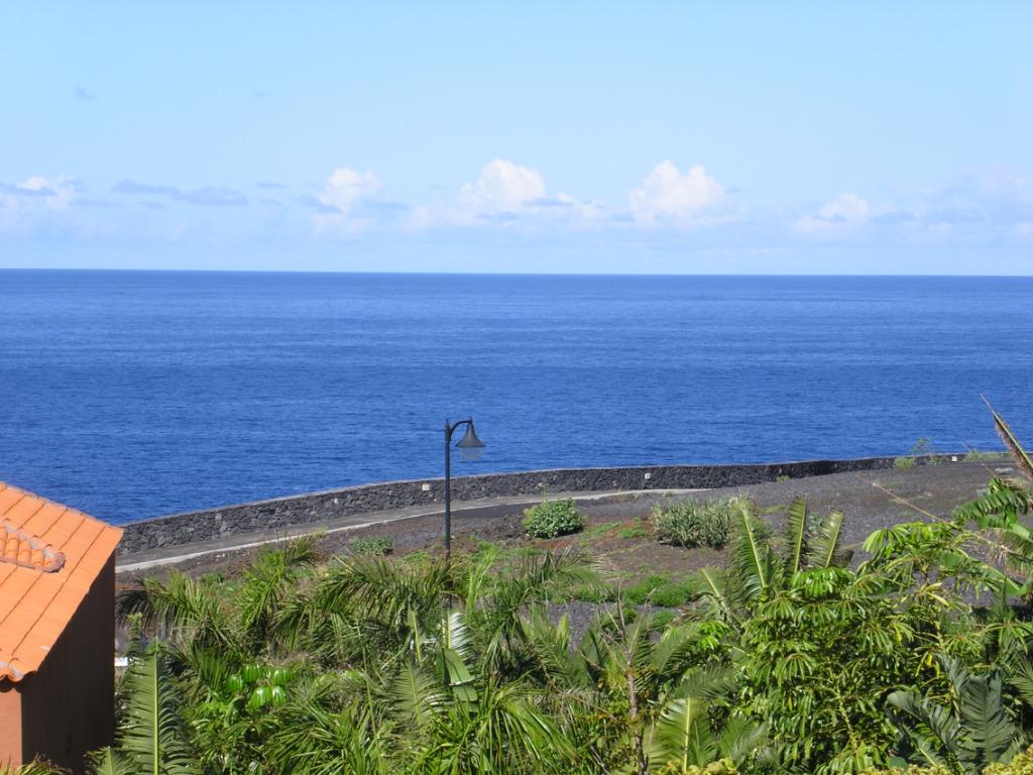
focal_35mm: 114
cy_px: 388
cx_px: 516
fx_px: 3402
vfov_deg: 13.0
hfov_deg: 17.3
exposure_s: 1/250
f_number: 8
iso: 100
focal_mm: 23.4
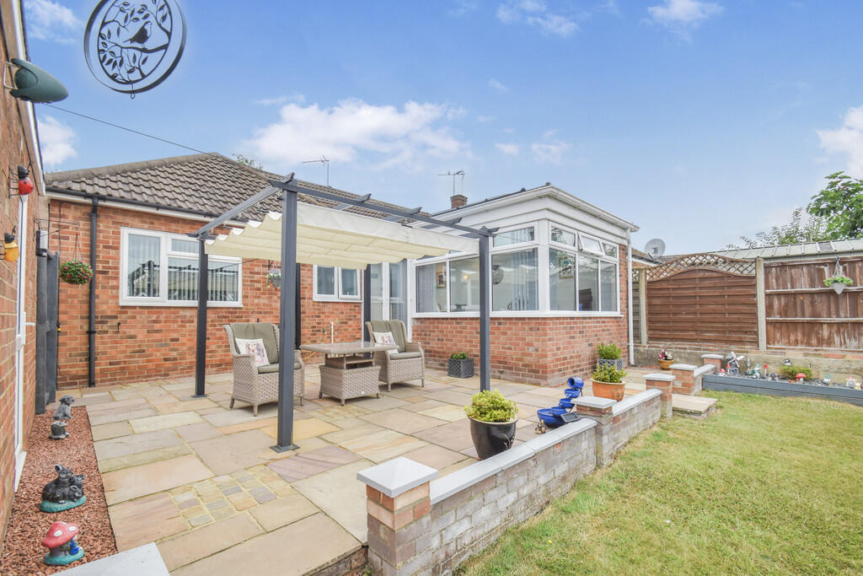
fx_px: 360
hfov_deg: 100.4
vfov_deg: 77.3
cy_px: 288
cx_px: 432
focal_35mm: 15
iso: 160
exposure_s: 1/250
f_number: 8
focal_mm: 10
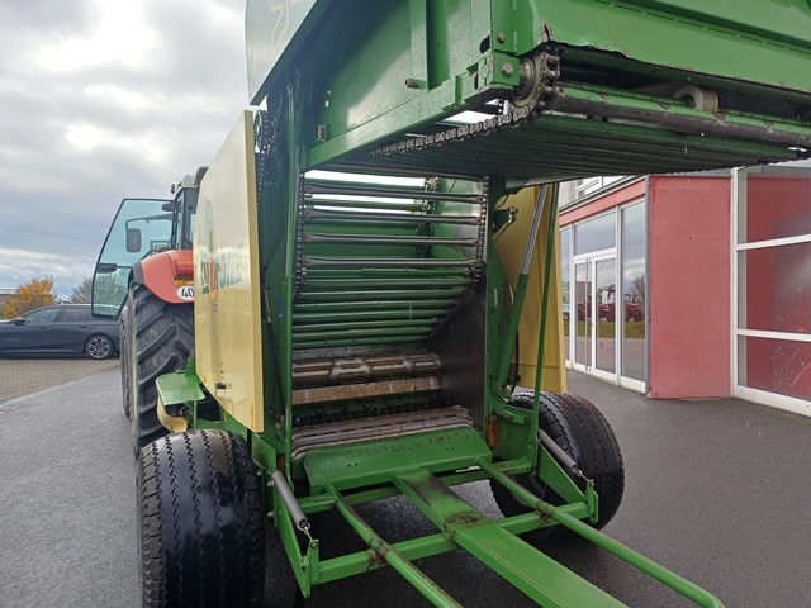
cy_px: 304
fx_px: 586
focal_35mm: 25
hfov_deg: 69.4
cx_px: 406
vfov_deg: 54.9
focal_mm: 4.65
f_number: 1.8
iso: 50
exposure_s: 1/278
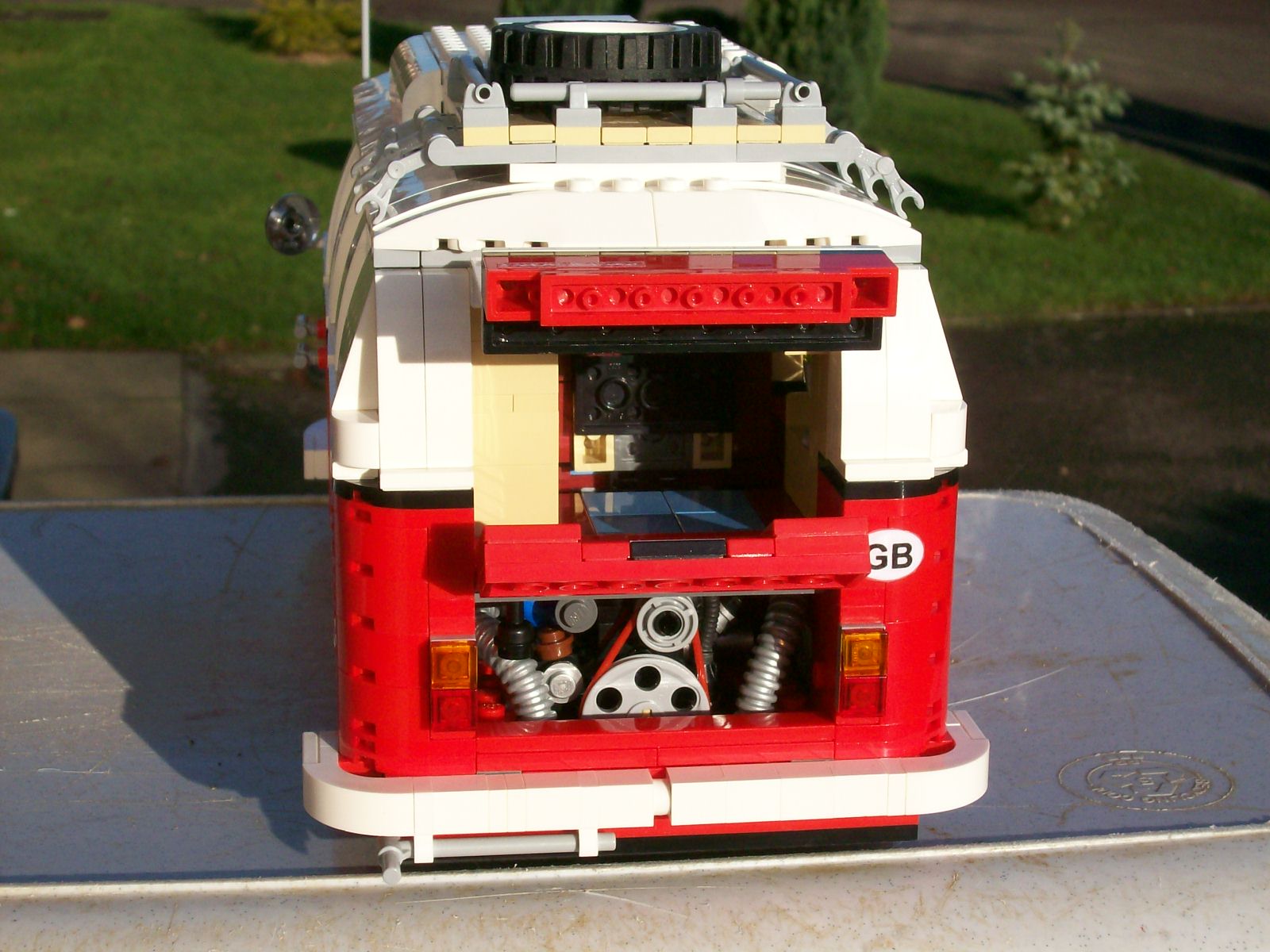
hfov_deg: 27.8
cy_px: 476
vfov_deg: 21.0
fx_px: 2568
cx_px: 635
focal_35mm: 70
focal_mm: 11.6
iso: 80
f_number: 6.7
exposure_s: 1/550
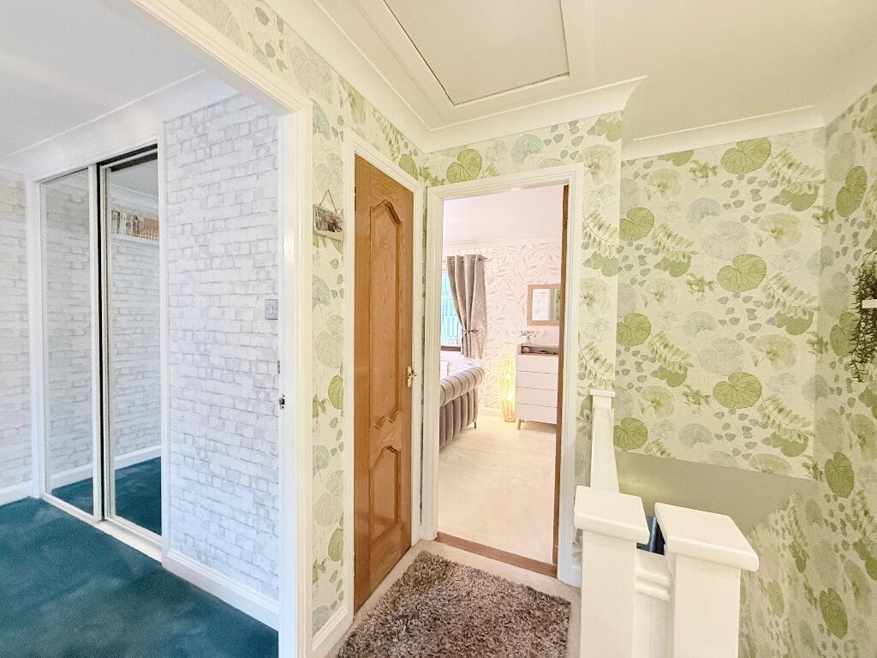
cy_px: 329
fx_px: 355
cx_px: 438
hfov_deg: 102.1
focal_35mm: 14
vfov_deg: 85.7
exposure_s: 1/50
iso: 400
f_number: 2.2
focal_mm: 2.22
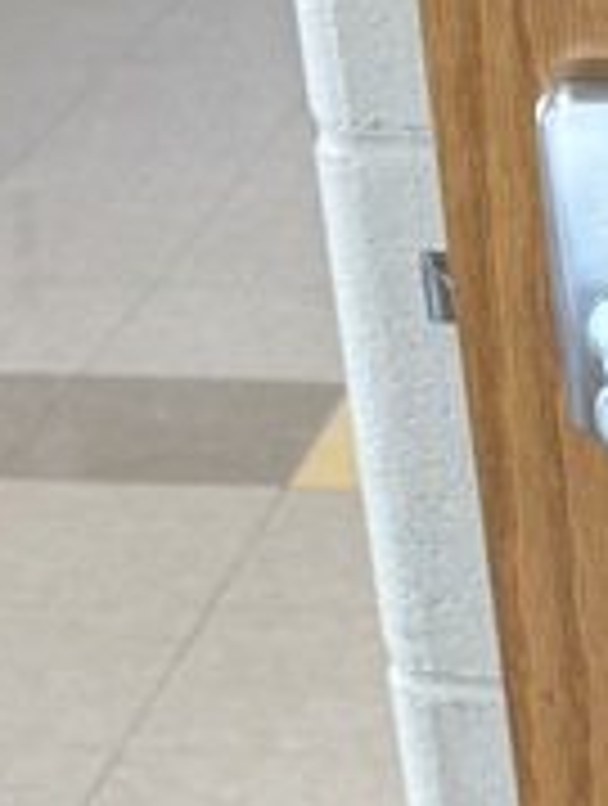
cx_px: 1275
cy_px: 1211
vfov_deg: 13.5
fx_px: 3197
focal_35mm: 137
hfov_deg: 10.0
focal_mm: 6.76
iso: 100
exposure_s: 1/120
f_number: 1.78
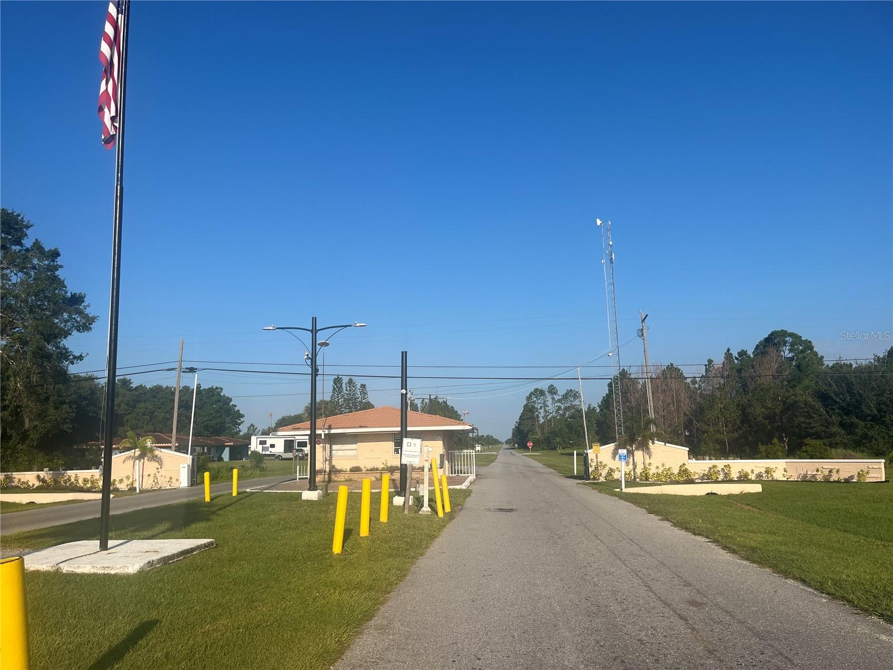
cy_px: 335
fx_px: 671
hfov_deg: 67.3
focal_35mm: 26
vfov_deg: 53.1
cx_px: 446
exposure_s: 1/4310
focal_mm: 5.1
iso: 50
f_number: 1.6
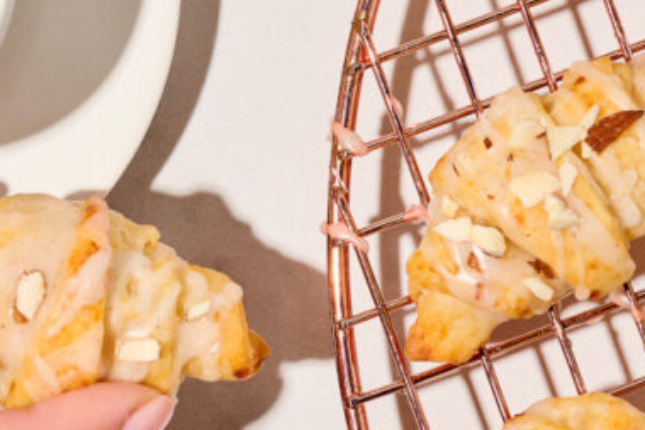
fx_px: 2829
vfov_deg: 8.7
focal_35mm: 158
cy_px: 156
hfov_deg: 13.0
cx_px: 139
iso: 64
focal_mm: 50
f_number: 10
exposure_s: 1/160
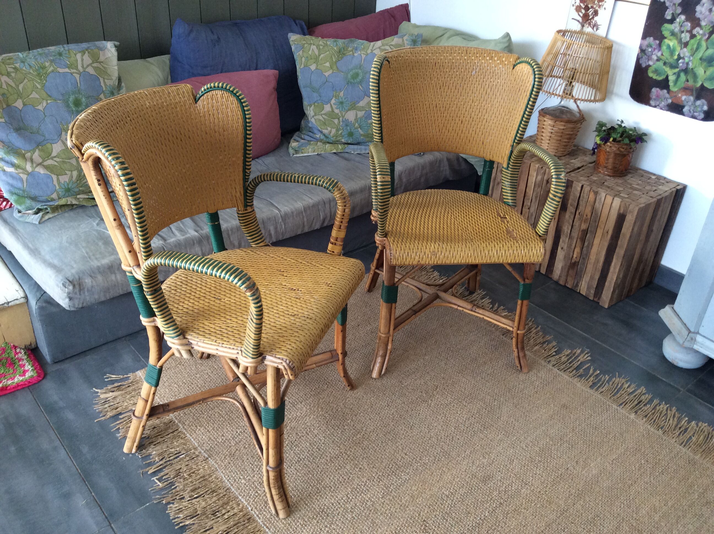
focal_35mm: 32
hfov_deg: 56.9
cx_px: 357
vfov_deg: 44.1
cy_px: 267
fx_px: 659
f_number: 2.4
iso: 80
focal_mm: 3.3
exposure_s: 1/25
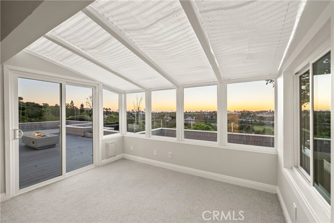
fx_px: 130
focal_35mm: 14
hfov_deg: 104.2
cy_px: 112
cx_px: 167
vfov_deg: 81.2
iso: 800
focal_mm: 14
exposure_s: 1/20
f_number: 4
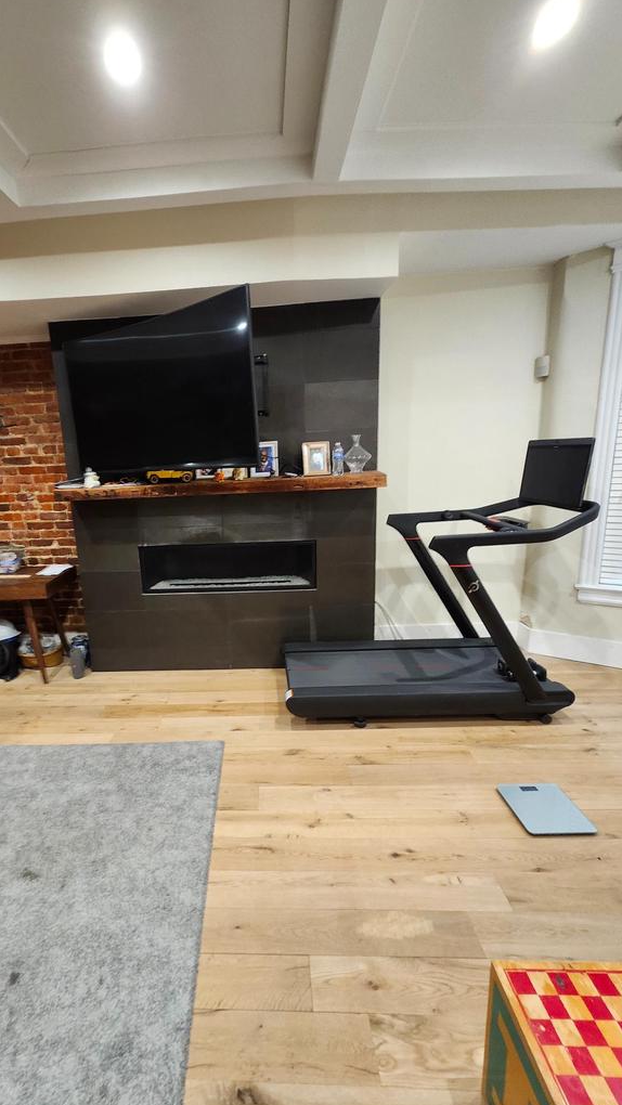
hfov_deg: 69.8
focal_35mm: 15
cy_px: 536
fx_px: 440
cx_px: 247
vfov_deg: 103.0
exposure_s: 1/30
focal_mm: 1.74
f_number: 2.2
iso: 400
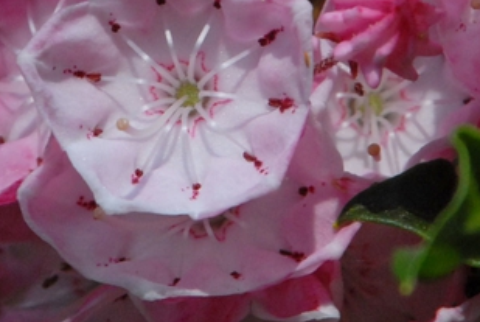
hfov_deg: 1.4
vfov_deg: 0.9
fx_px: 19908
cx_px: 174
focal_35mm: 1491
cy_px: -130
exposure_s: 1/320
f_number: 9
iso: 400
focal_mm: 300
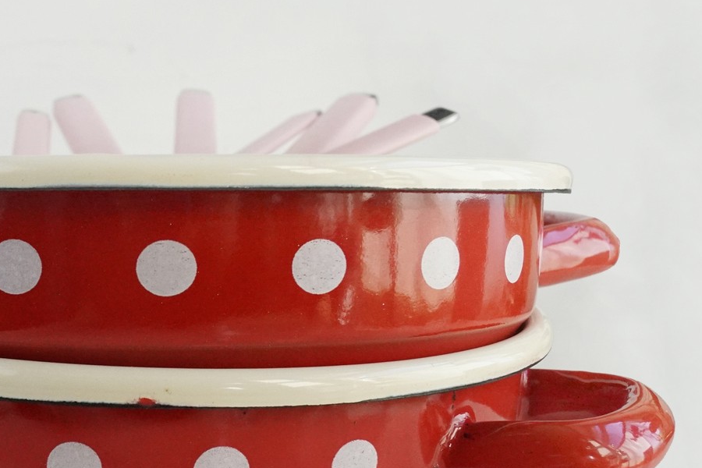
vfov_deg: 24.4
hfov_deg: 35.2
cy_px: 349
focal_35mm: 55
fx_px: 1072
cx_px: 154
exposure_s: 1/500
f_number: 8
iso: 2000
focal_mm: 22
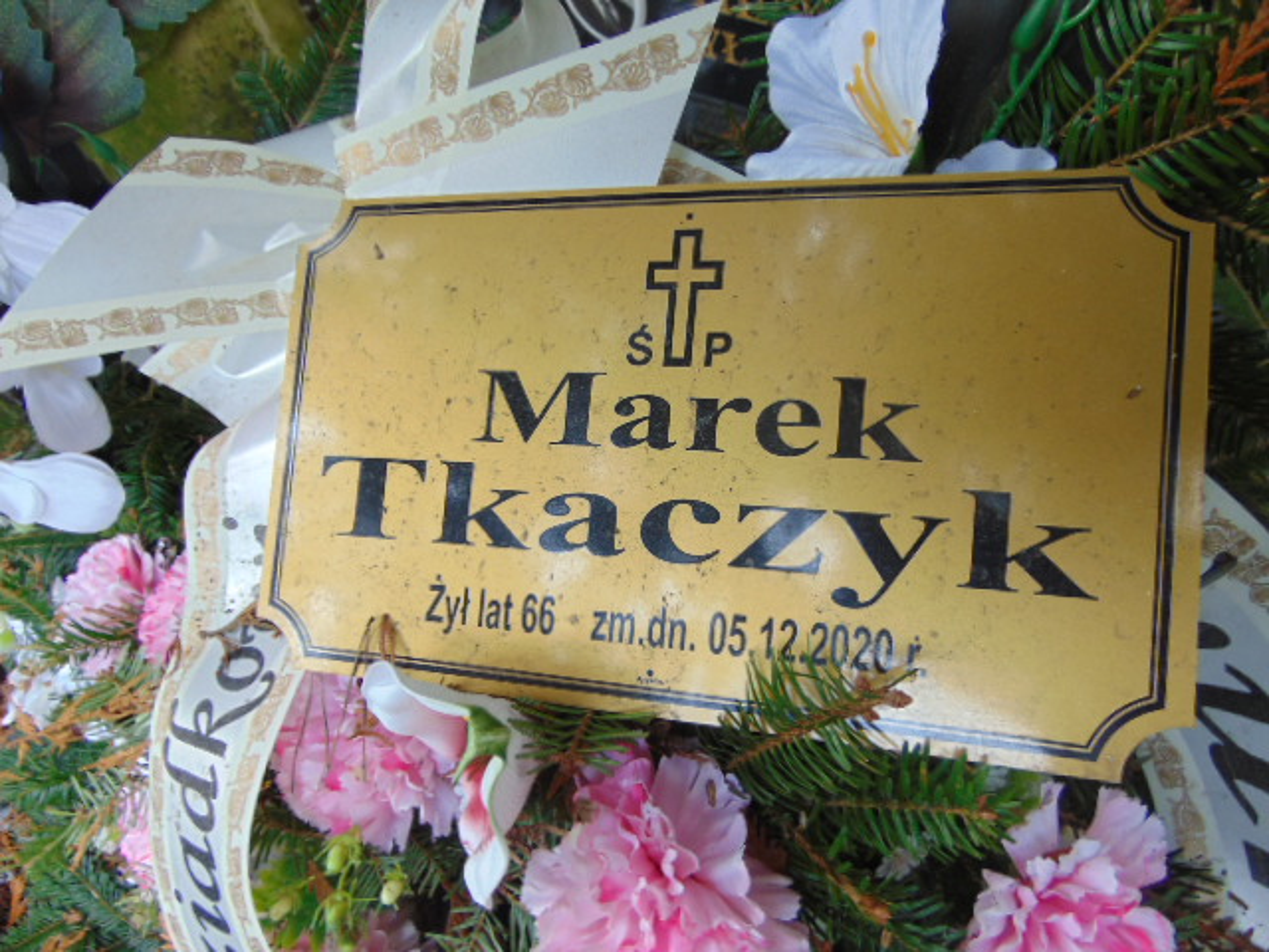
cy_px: 476
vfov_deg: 54.9
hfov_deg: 69.4
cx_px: 634
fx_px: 916
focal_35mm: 25
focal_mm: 4.5
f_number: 3
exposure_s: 1/40
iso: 80
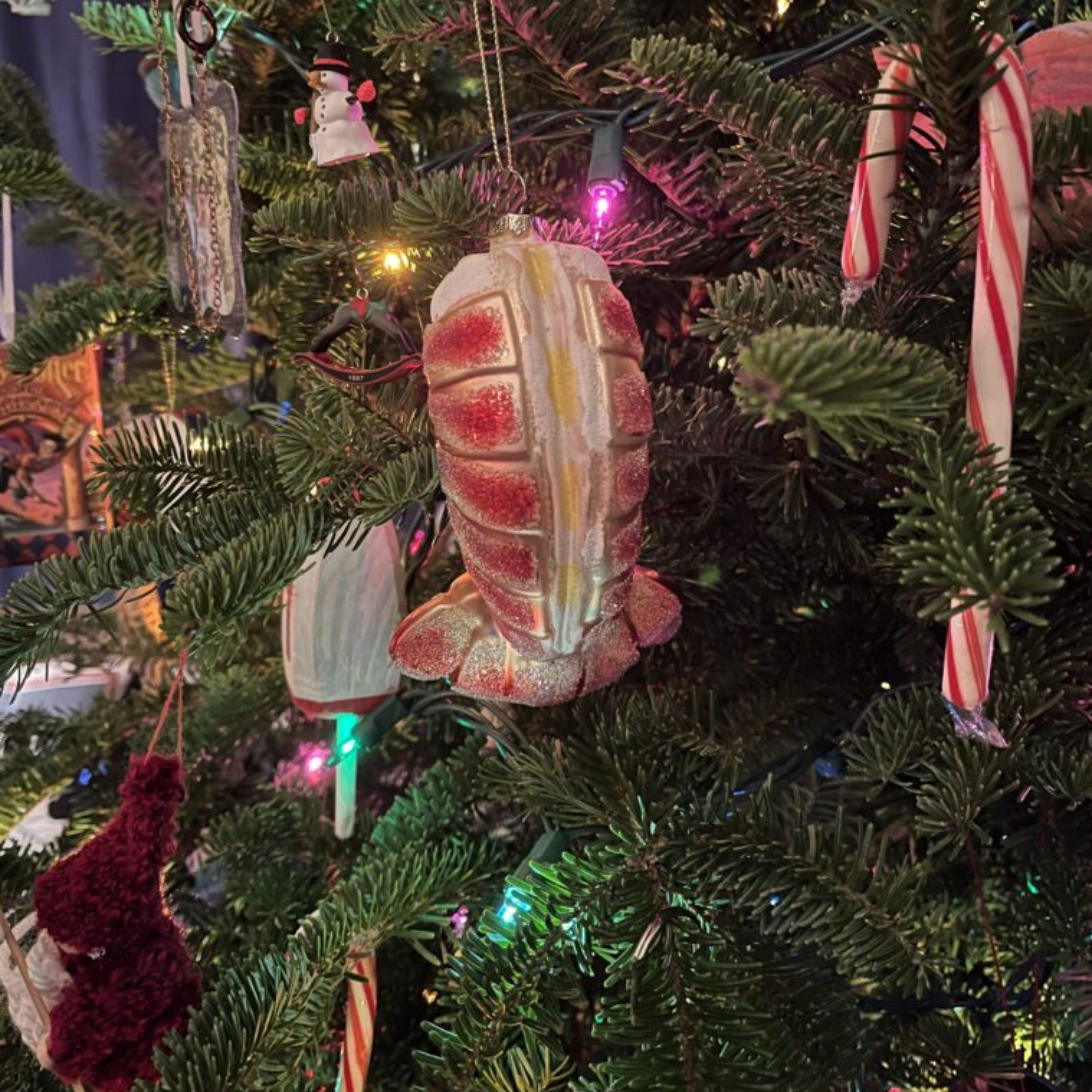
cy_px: 417
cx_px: 547
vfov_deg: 52.0
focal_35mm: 31
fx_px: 1106
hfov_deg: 52.5
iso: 640
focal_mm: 5.1
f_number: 1.6
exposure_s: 1/11
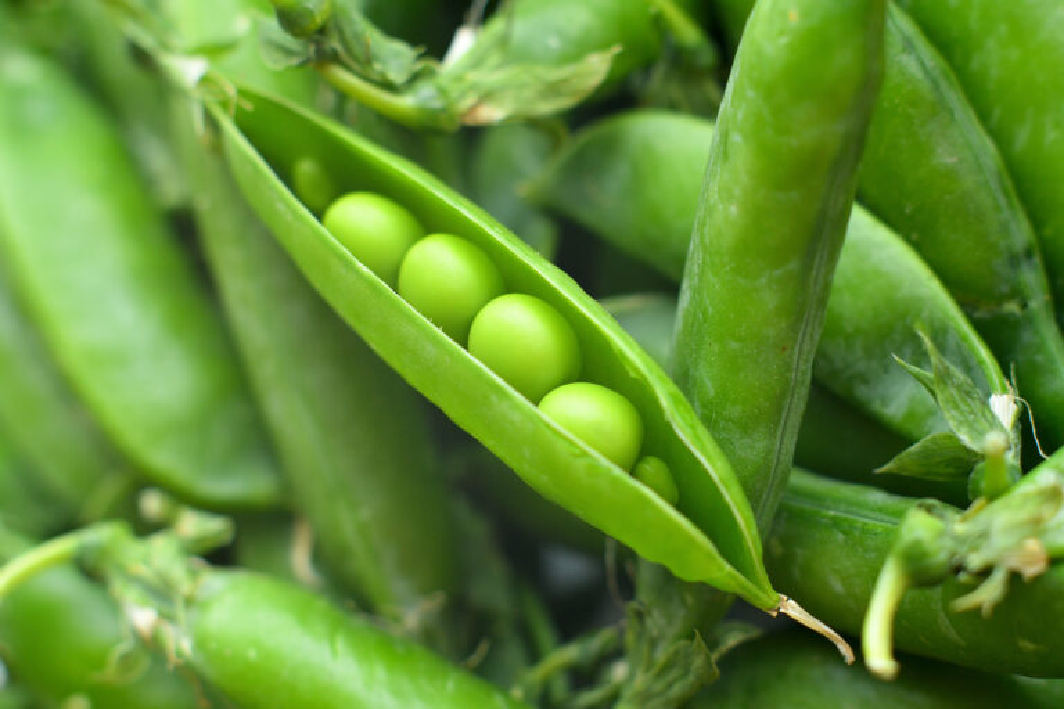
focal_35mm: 75
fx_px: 2216
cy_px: 354
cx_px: 532
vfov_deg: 18.2
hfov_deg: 27.0
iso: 800
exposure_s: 1/200
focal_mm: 50
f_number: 3.5
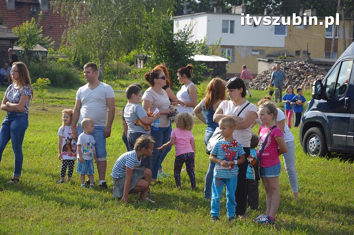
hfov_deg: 19.5
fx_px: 1031
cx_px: 177
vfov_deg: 13.0
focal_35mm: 105
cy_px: 118
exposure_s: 1/800
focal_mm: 70
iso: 400
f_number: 7.1
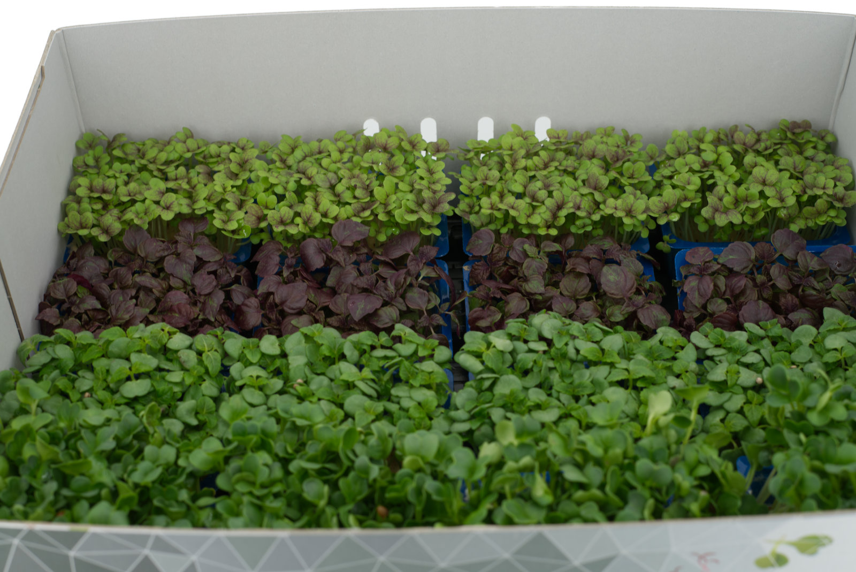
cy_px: 286
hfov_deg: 39.6
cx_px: 428
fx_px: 1190
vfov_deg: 27.0
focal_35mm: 50
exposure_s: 1/80
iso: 100
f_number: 7.1
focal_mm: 50
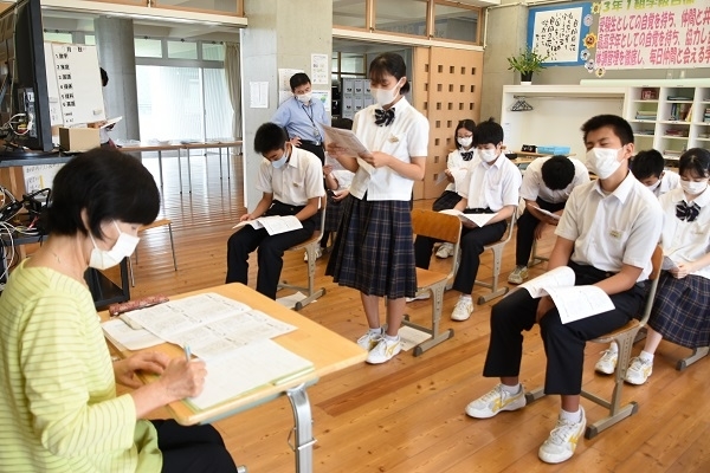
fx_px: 532
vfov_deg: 47.9
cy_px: 236
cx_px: 355
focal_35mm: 27
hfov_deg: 67.4
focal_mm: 18
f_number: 4.5
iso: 500
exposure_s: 1/80
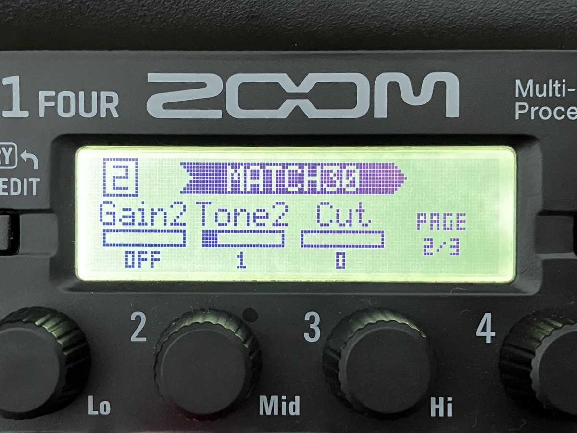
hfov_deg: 63.4
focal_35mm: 28
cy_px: 216
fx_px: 467
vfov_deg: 49.7
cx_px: 288
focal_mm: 3.99
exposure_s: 1/30
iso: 500
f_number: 1.8
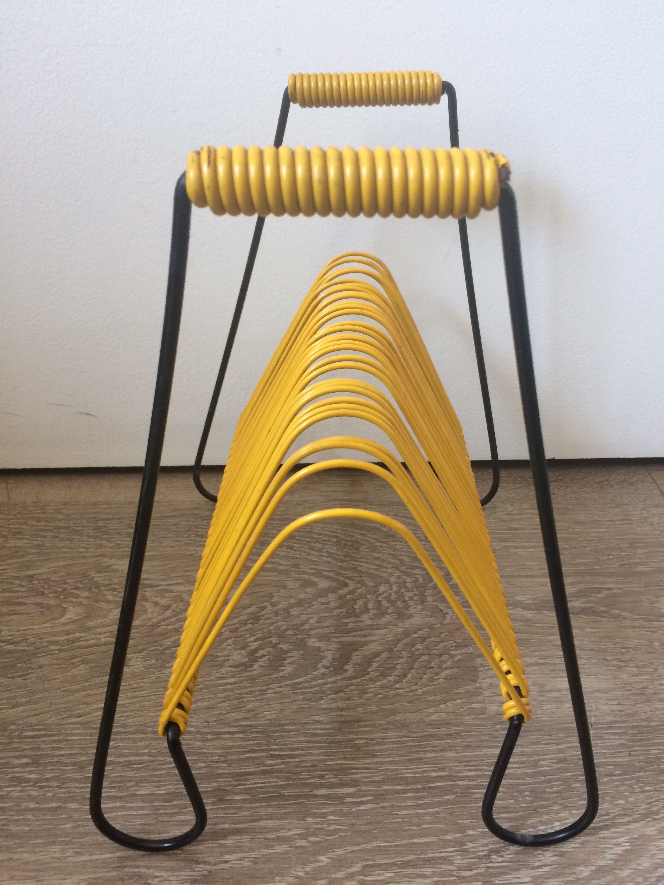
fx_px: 742
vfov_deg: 61.7
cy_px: 442
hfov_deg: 48.2
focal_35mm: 29
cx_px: 332
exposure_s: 1/33
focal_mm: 4.15
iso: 160
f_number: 2.2
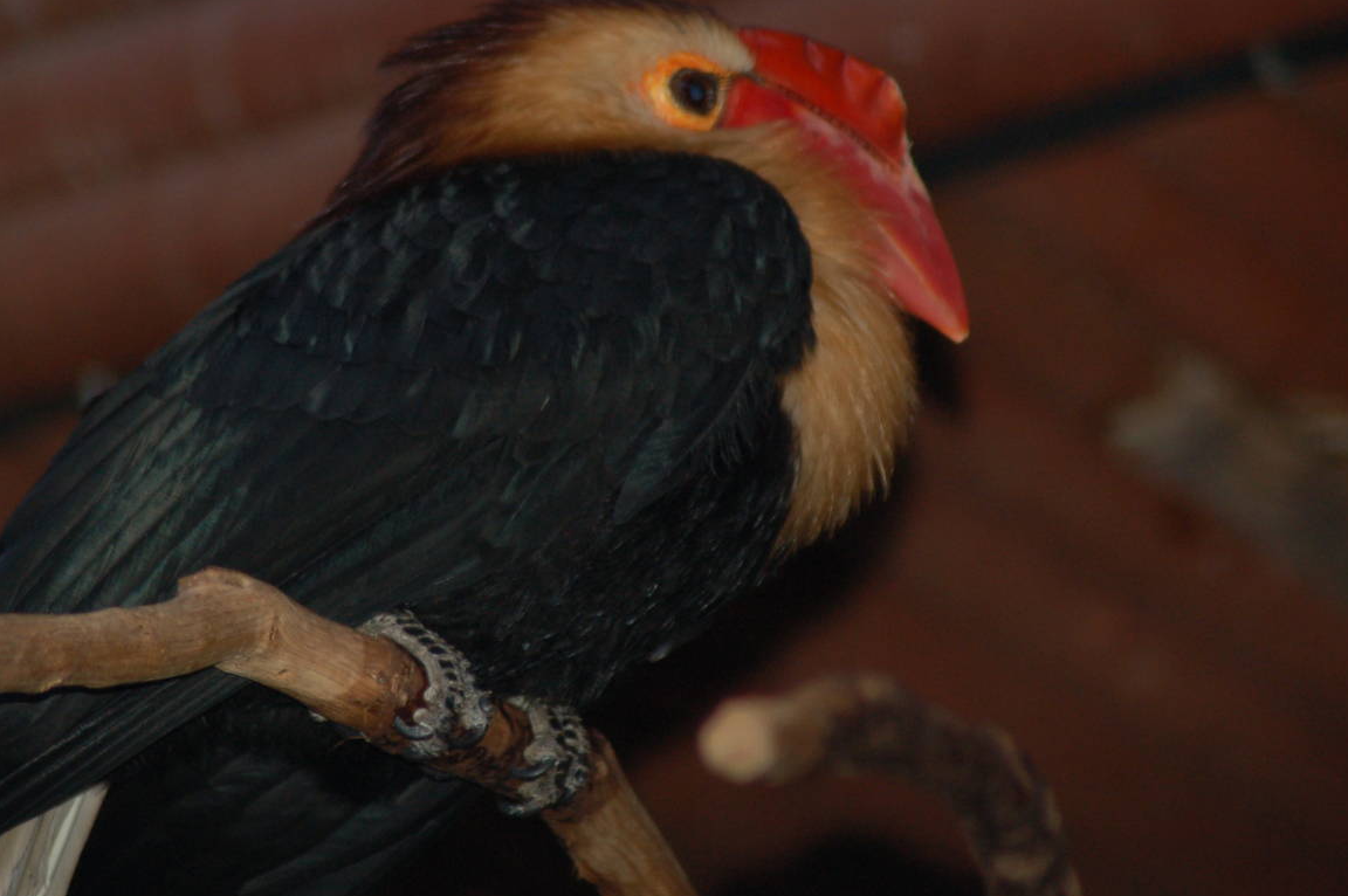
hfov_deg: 5.5
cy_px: 404
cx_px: 522
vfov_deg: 3.7
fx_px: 14029
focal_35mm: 375
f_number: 4.8
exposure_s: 1/60
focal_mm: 180
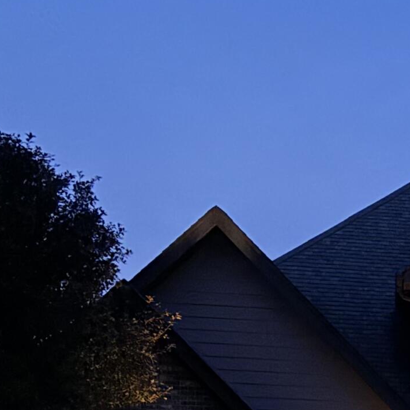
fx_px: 1300
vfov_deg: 17.0
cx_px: 526
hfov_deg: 16.9
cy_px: 513
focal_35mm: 97
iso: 1250
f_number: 1.6
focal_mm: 5.96
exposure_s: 1/9
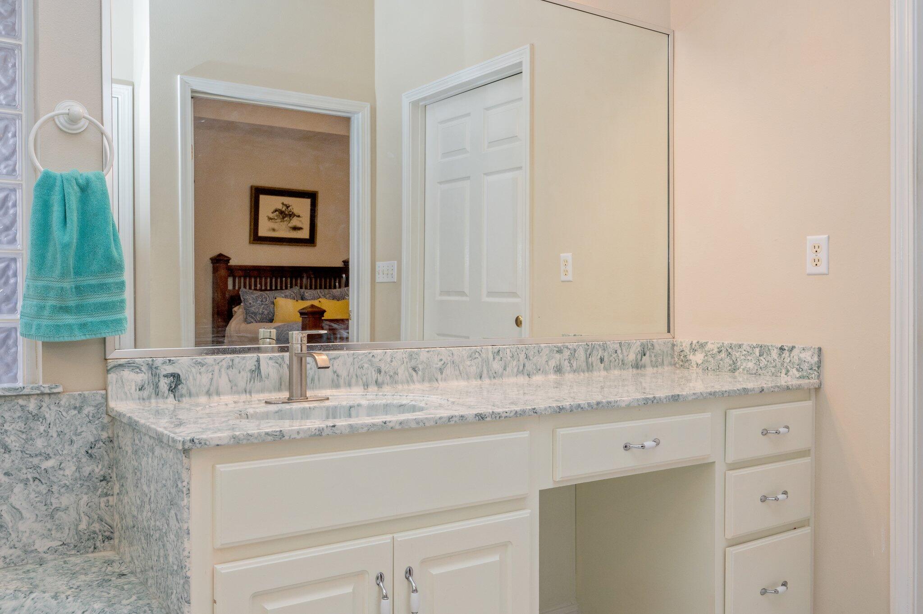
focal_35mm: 30
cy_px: 307
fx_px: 769
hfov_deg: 62.0
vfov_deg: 43.5
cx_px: 462
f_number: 9
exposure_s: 1/60
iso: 800
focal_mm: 30
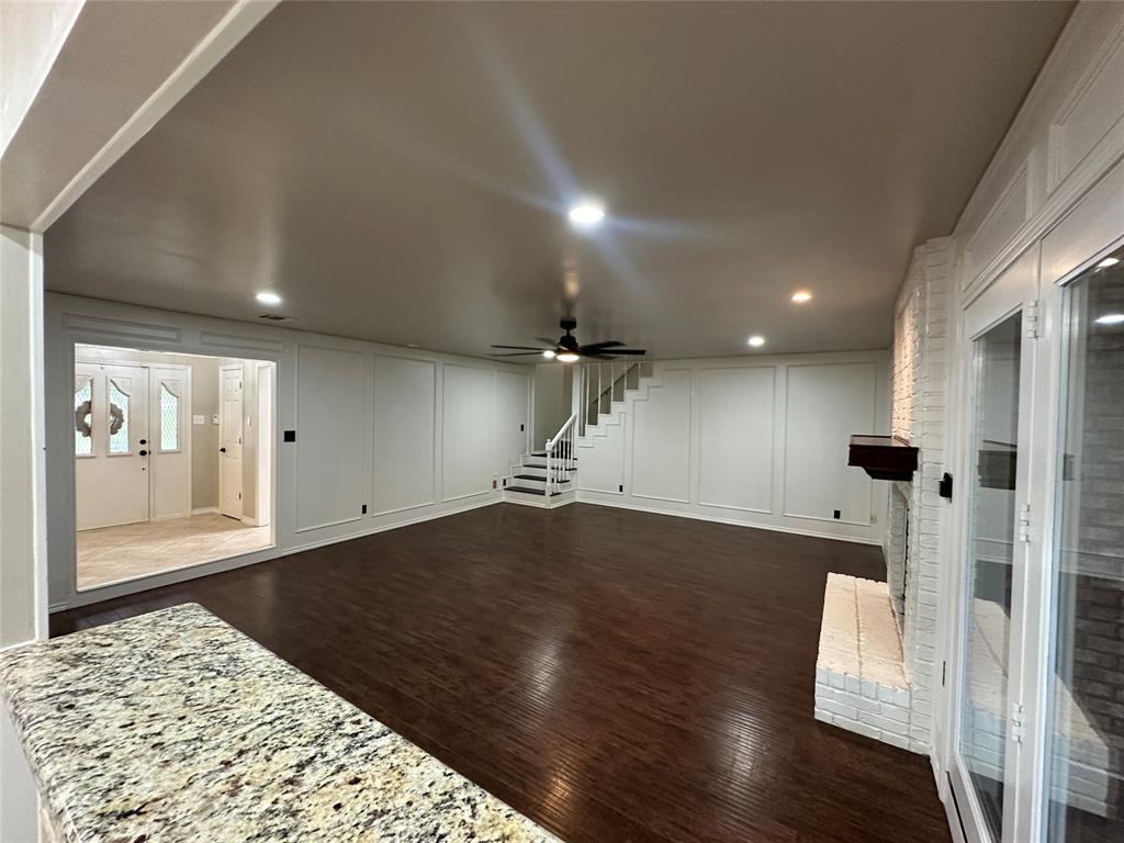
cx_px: 562
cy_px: 422
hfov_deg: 102.1
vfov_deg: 85.7
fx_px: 455
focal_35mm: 14
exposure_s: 1/60
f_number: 2.2
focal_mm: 2.22
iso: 320
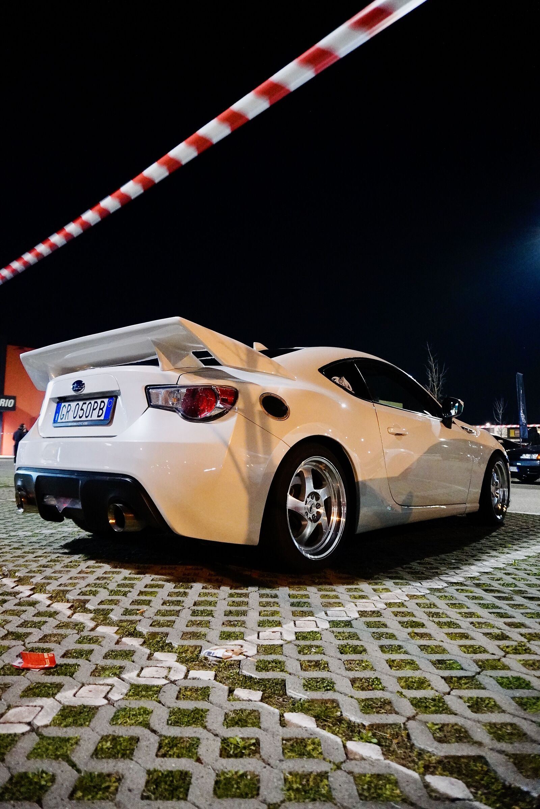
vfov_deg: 73.7
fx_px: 540
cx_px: 270
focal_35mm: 24
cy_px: 404
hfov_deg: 53.1
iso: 6400
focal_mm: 16
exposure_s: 1/40
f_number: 3.5
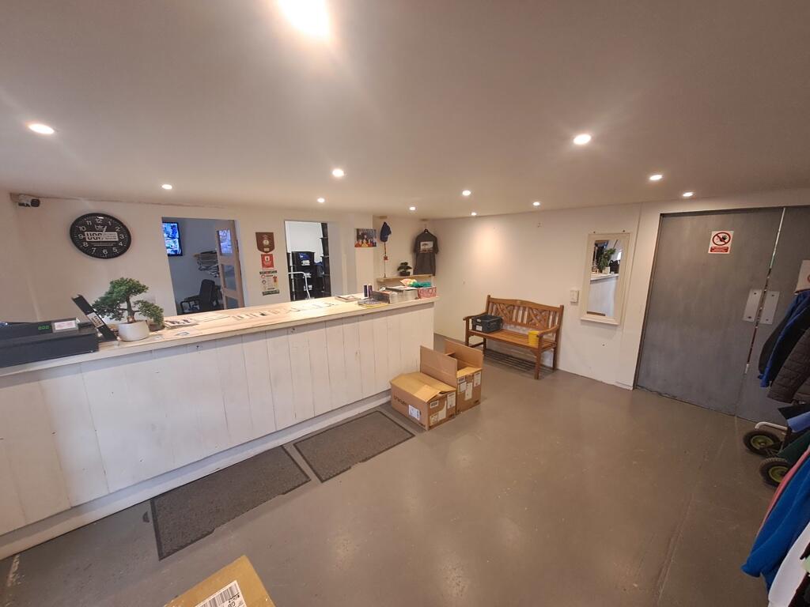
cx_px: 405
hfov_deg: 106.2
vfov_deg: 89.9
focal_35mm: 13
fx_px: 304
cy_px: 304
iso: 200
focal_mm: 1.42
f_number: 2.2
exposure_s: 1/33
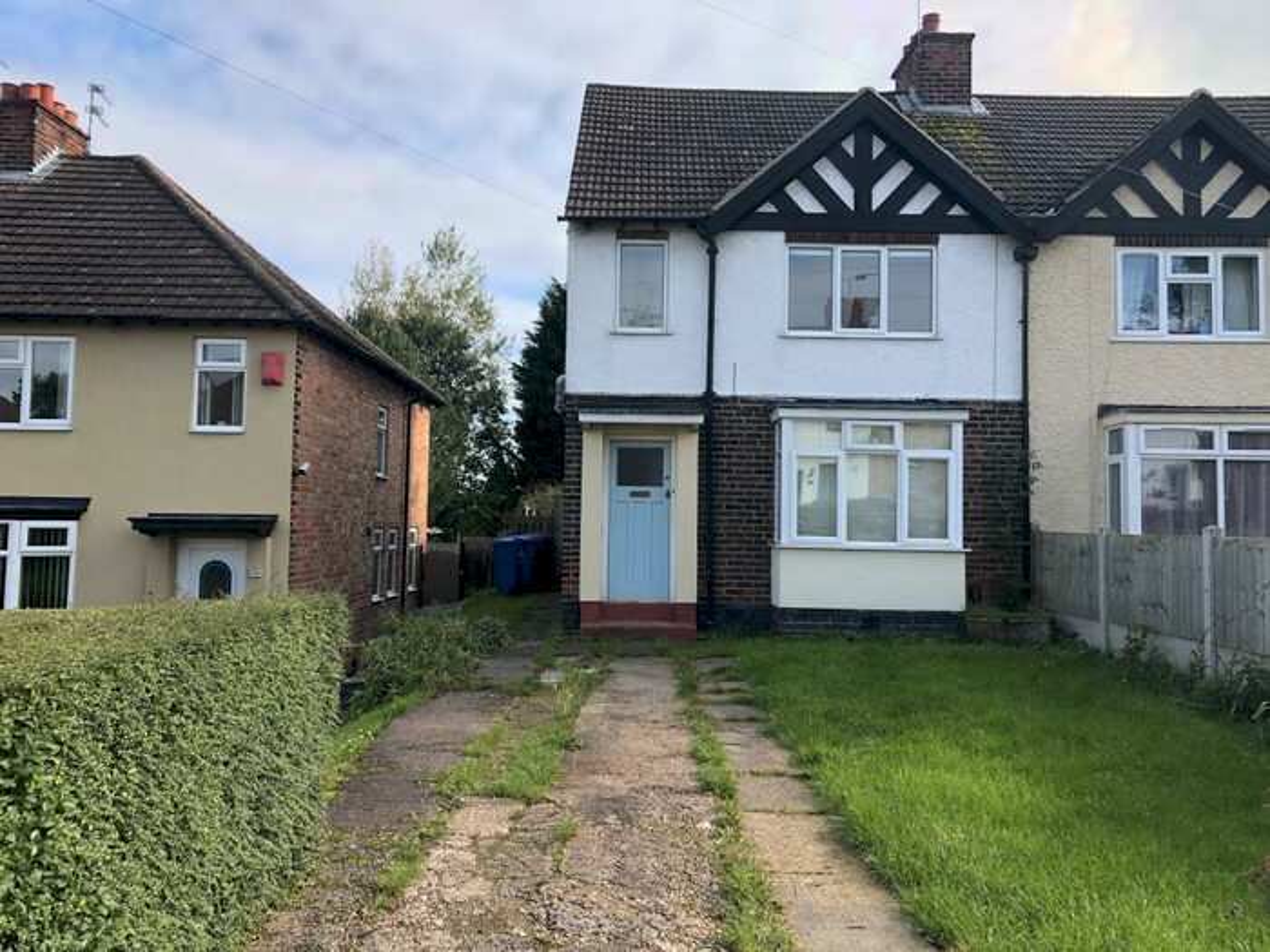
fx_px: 1027
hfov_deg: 63.4
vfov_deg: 49.7
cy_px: 476
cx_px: 635
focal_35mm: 28
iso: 20
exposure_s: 1/889
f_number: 1.8
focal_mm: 3.99
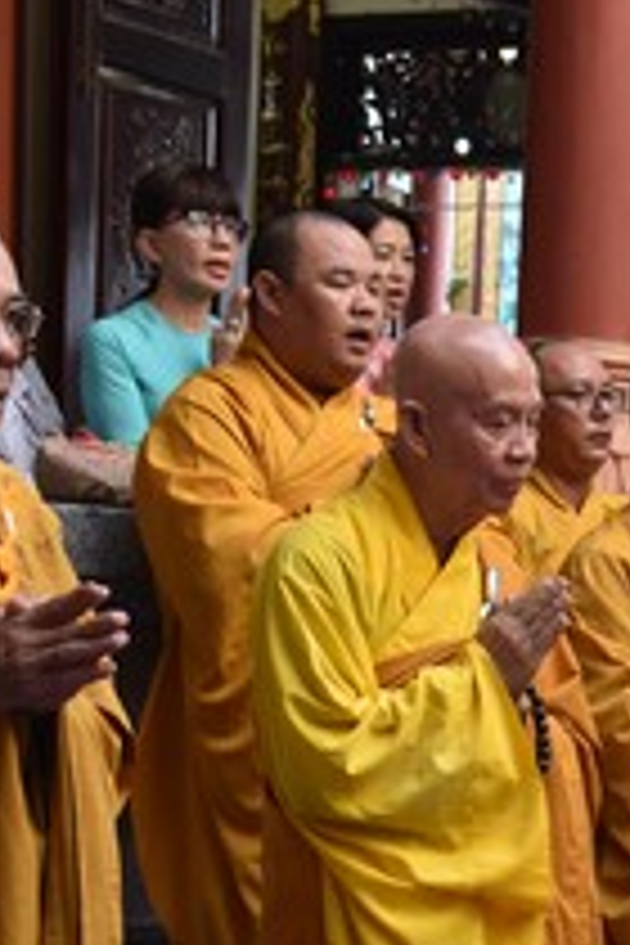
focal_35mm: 99
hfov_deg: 13.0
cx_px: 963
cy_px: 868
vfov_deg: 20.2
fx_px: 2599
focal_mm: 32
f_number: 5
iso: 400
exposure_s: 1/100
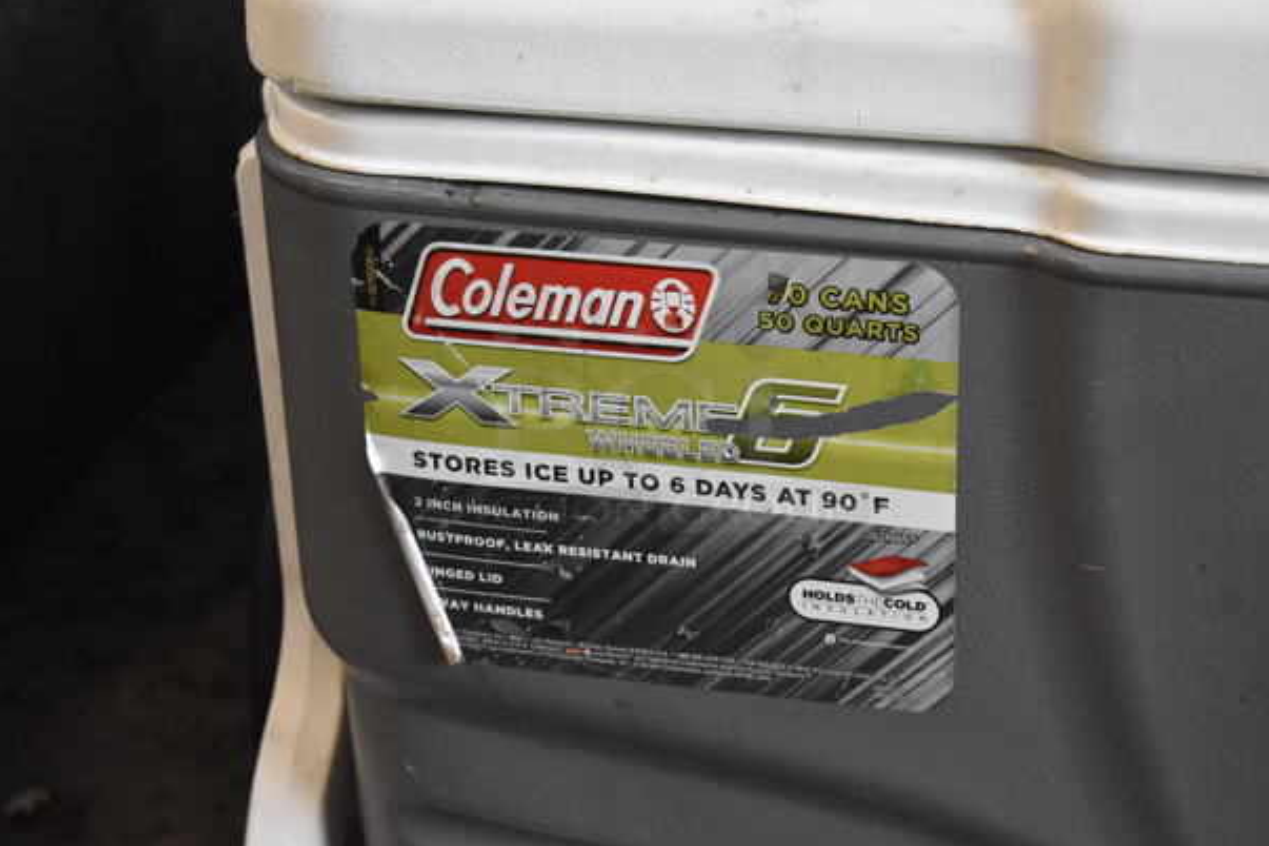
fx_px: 2943
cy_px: 421
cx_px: 636
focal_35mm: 84
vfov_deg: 16.4
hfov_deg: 24.3
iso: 2500
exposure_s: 1/125
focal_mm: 55
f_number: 5.6
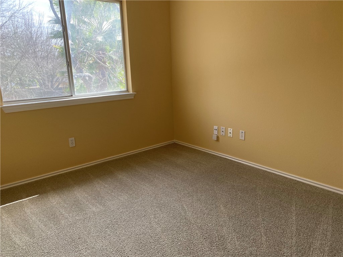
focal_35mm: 26
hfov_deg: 67.3
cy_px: 128
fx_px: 258
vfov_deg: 53.1
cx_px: 172
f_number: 1.8
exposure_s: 1/121
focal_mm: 4.25
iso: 50
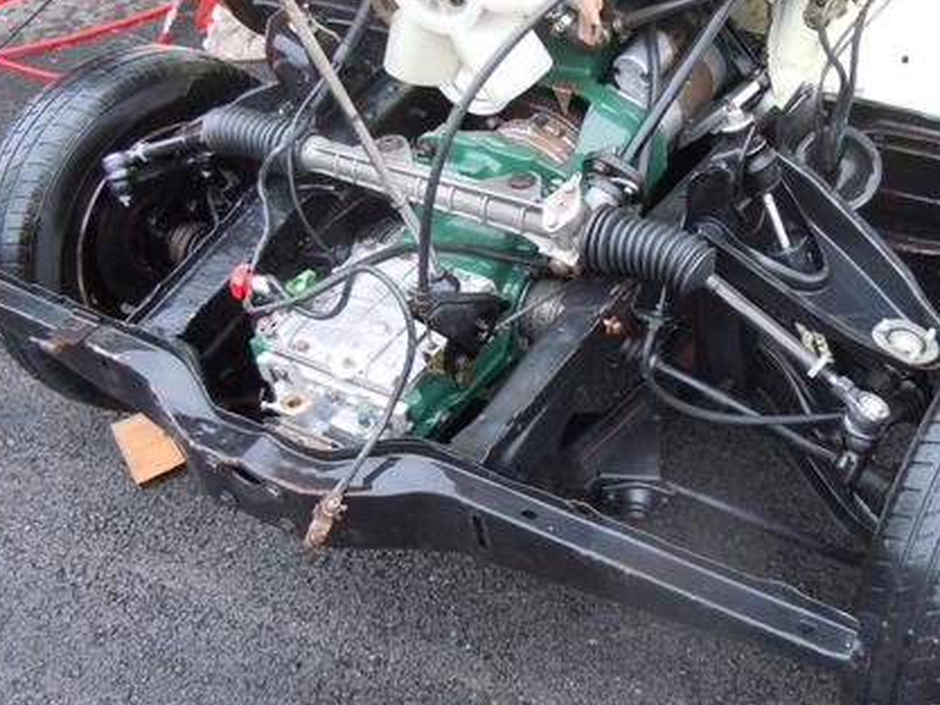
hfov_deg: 41.1
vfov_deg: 31.5
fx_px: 1249
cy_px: 351
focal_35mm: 46
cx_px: 548
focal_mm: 5.4
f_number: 3.5
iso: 400
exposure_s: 1/13
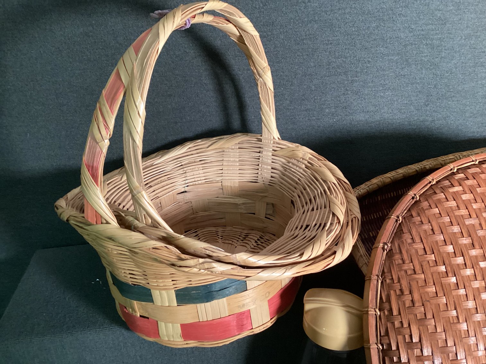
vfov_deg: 45.4
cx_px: 243
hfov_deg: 58.3
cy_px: 182
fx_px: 435
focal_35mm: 31
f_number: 2.4
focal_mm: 3.3
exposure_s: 1/30
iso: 400
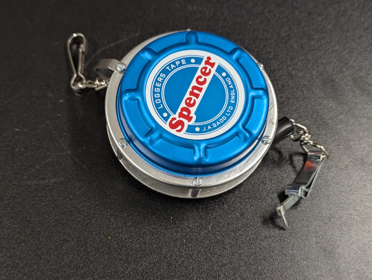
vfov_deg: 30.3
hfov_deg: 39.6
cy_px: 140
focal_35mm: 48
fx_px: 517
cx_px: 186
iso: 542
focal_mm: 6.81
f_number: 1.85
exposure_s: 1/298
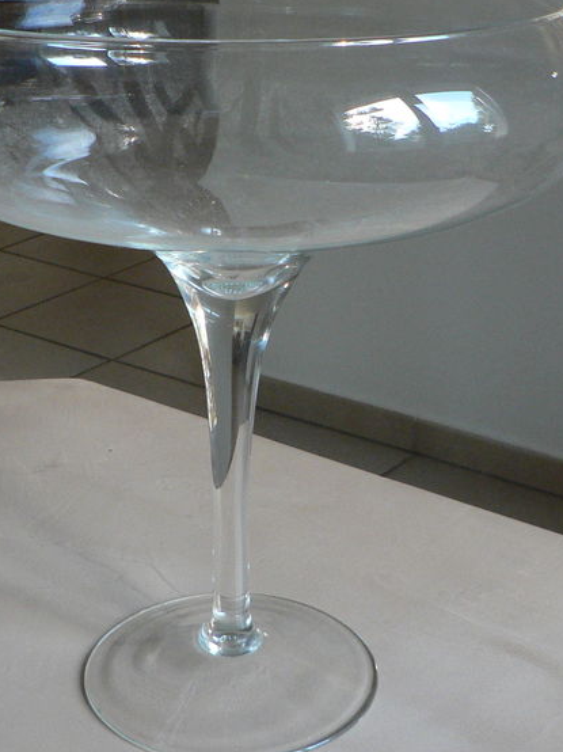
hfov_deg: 22.5
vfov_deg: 29.7
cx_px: 220
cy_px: 259
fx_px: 1411
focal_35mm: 65
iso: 200
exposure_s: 1/60
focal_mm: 6
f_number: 2.8
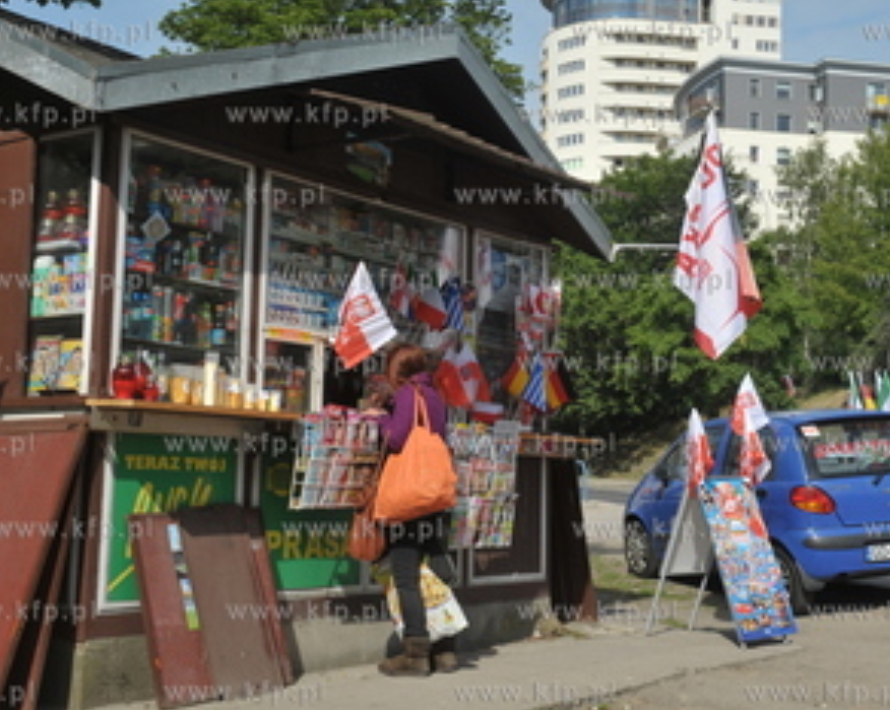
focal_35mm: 54
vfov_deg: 28.0
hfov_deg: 34.8
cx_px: 469
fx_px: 1421
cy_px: 320
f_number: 7.1
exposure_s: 1/1250
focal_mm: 42
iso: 400
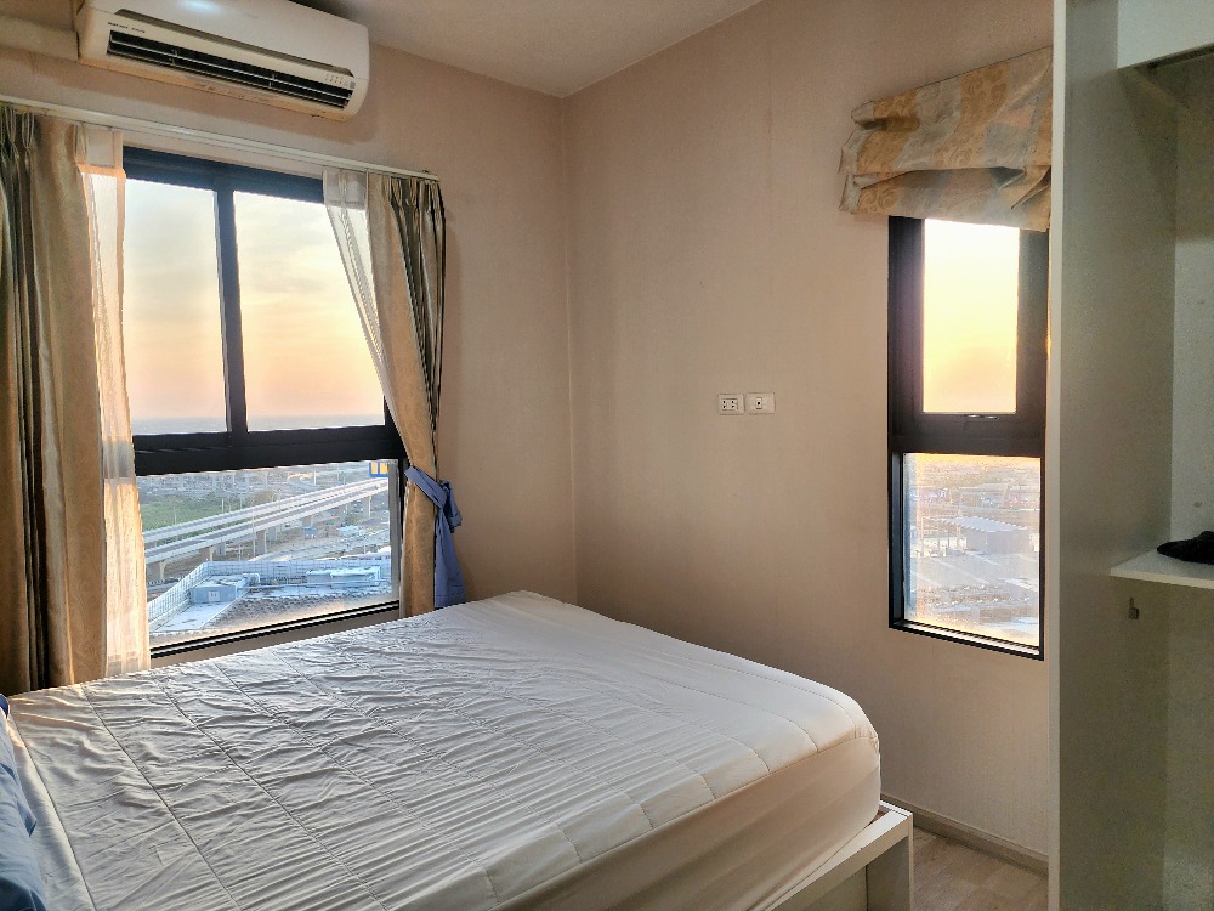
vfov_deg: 58.9
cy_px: 456
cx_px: 607
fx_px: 807
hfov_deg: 73.9
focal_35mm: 23
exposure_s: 1/182
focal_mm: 6.4
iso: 80
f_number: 1.8
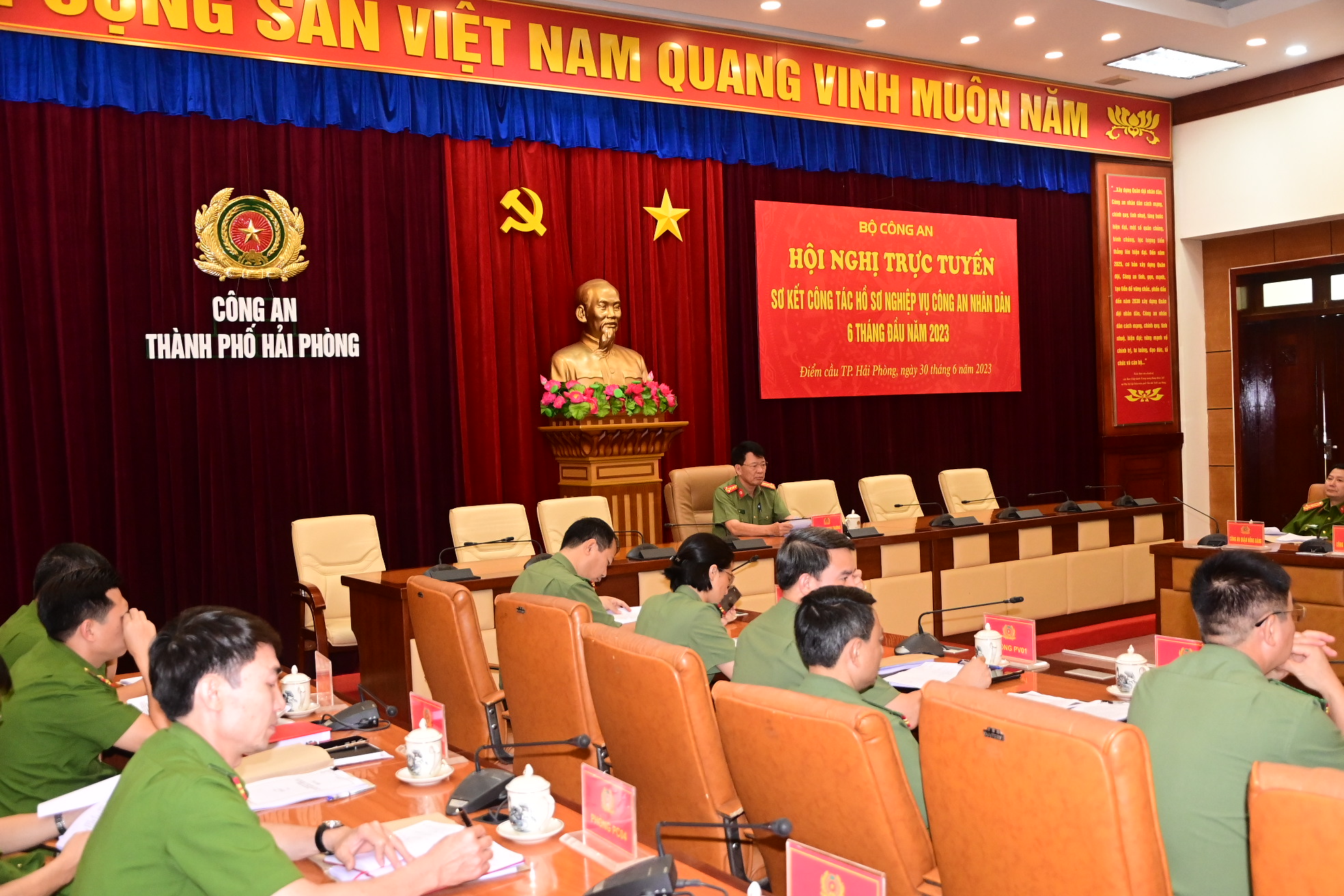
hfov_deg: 53.1
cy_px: 448
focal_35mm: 36
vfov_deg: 36.9
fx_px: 1344
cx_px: 672
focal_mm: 24
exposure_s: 1/200
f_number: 3.8
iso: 2500
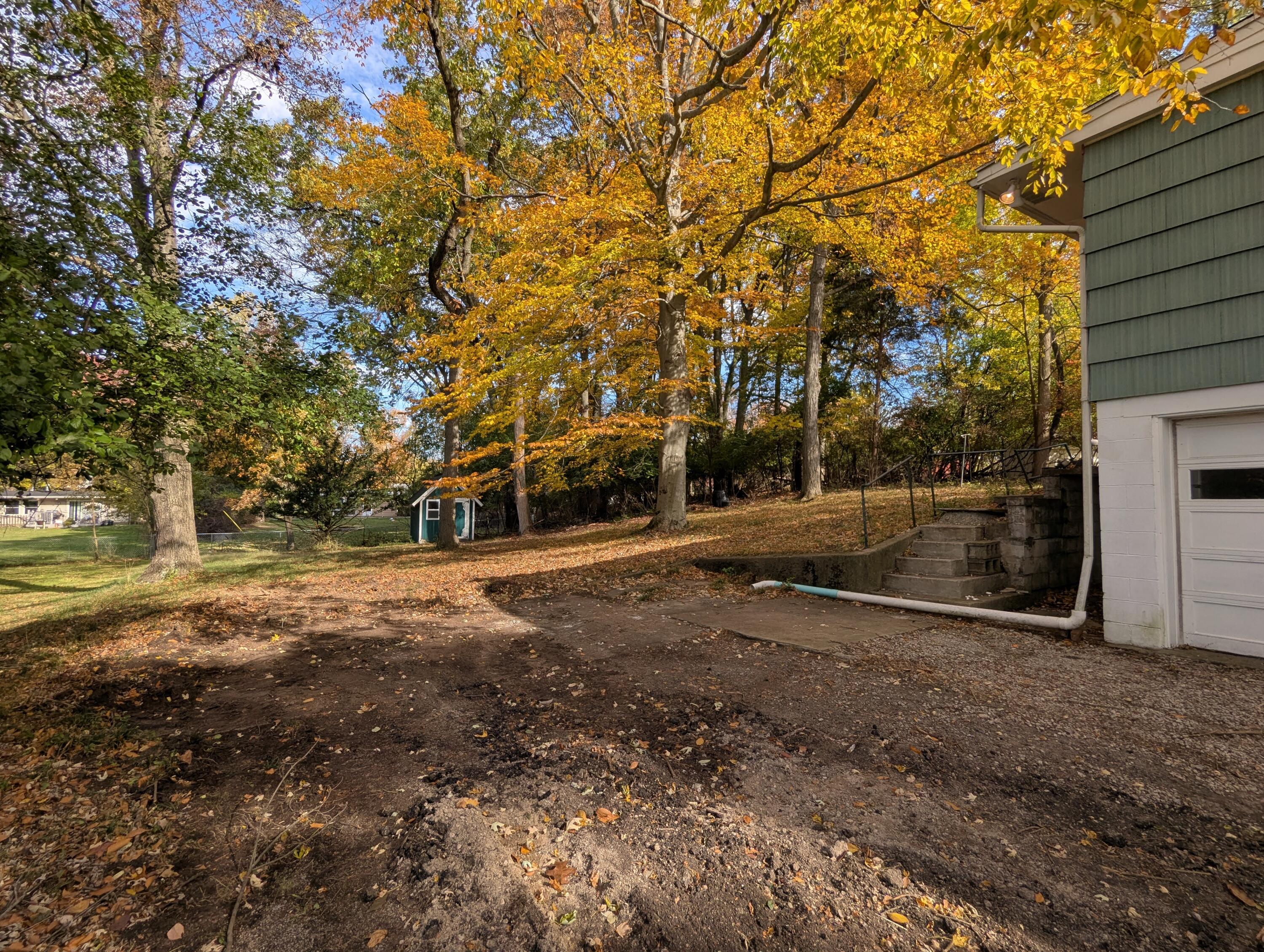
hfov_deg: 94.4
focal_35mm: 16
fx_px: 585
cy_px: 476
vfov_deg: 78.2
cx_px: 632
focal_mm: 2.35
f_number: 2.2
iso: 44
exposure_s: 1/588
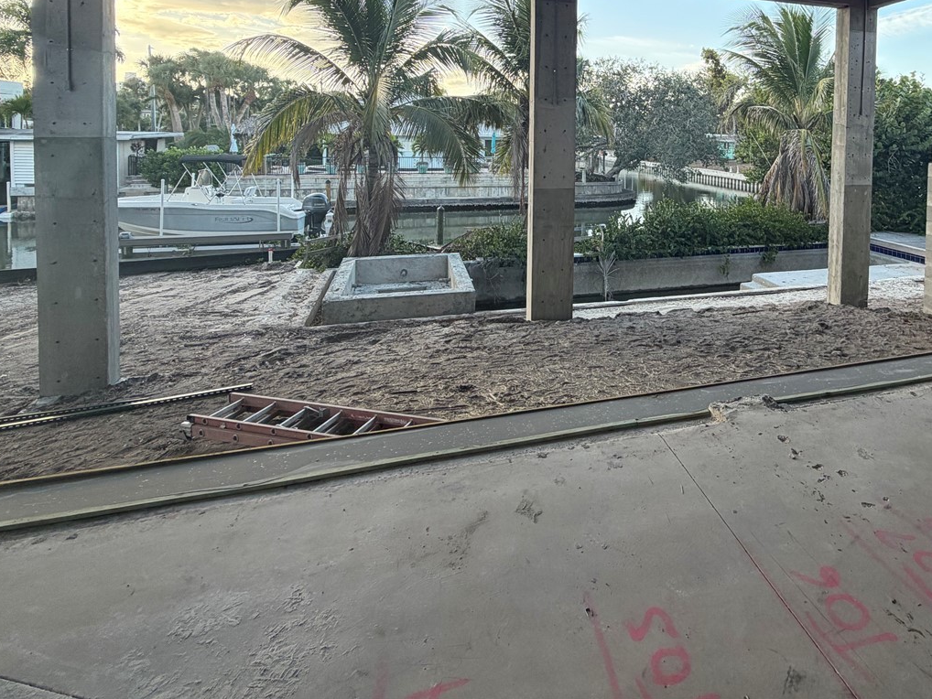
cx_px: 618
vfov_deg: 57.1
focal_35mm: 22
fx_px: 592
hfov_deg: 74.1
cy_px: 151
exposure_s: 1/241
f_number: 2.2
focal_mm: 2.22
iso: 40
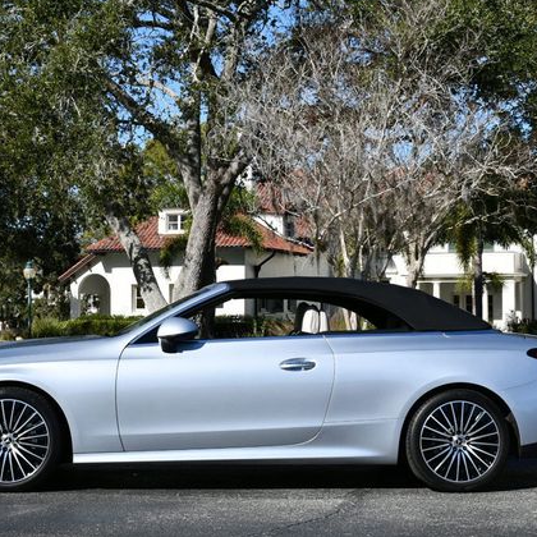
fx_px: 1229
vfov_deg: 24.7
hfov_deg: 24.6
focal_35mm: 70
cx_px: 242
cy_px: 265
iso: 100
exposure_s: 1/320
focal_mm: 27
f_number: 9
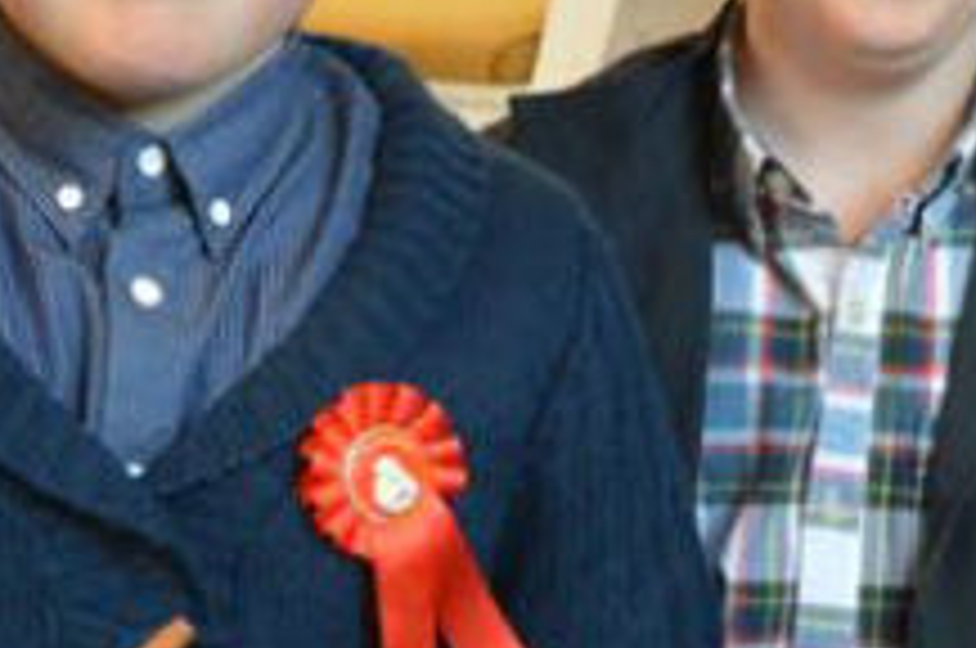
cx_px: 684
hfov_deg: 16.8
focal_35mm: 122
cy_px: 580
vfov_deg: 11.1
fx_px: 3303
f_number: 3.5
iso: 3200
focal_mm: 18
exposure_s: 1/60
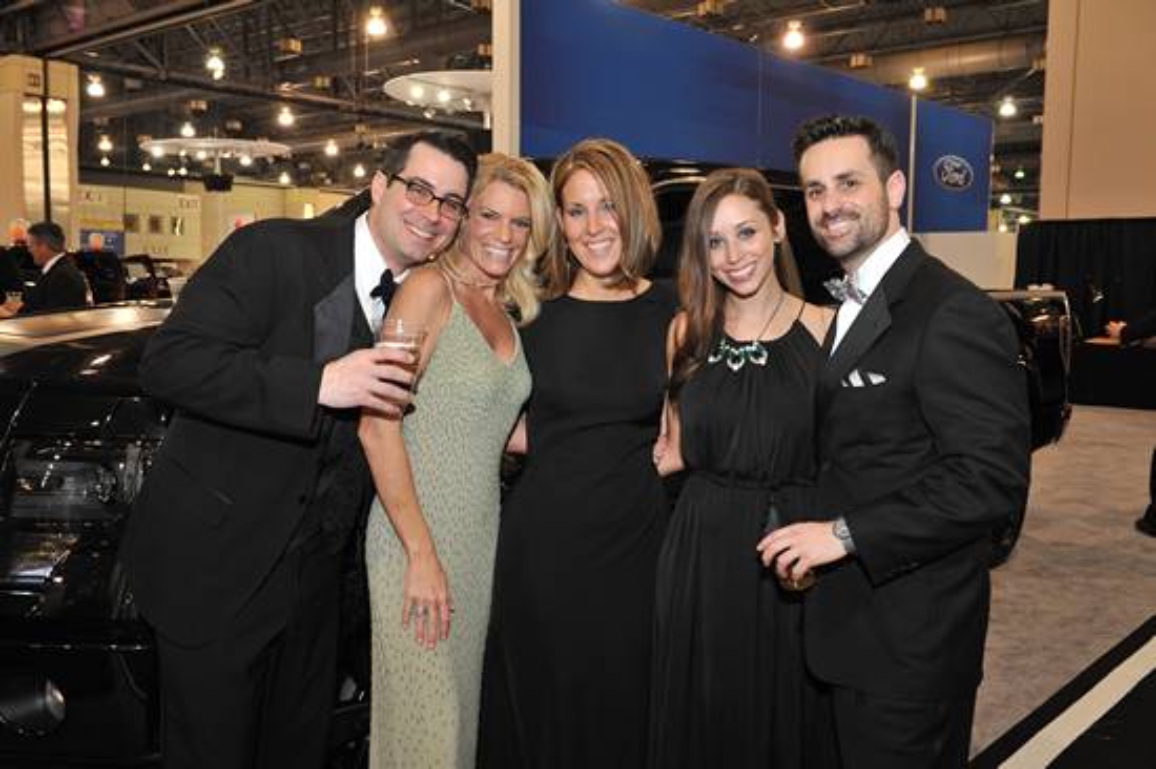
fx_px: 1123
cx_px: 578
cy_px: 384
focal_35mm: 35
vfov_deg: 37.8
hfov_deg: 54.5
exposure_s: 1/125
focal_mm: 35
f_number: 5.6
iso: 1250
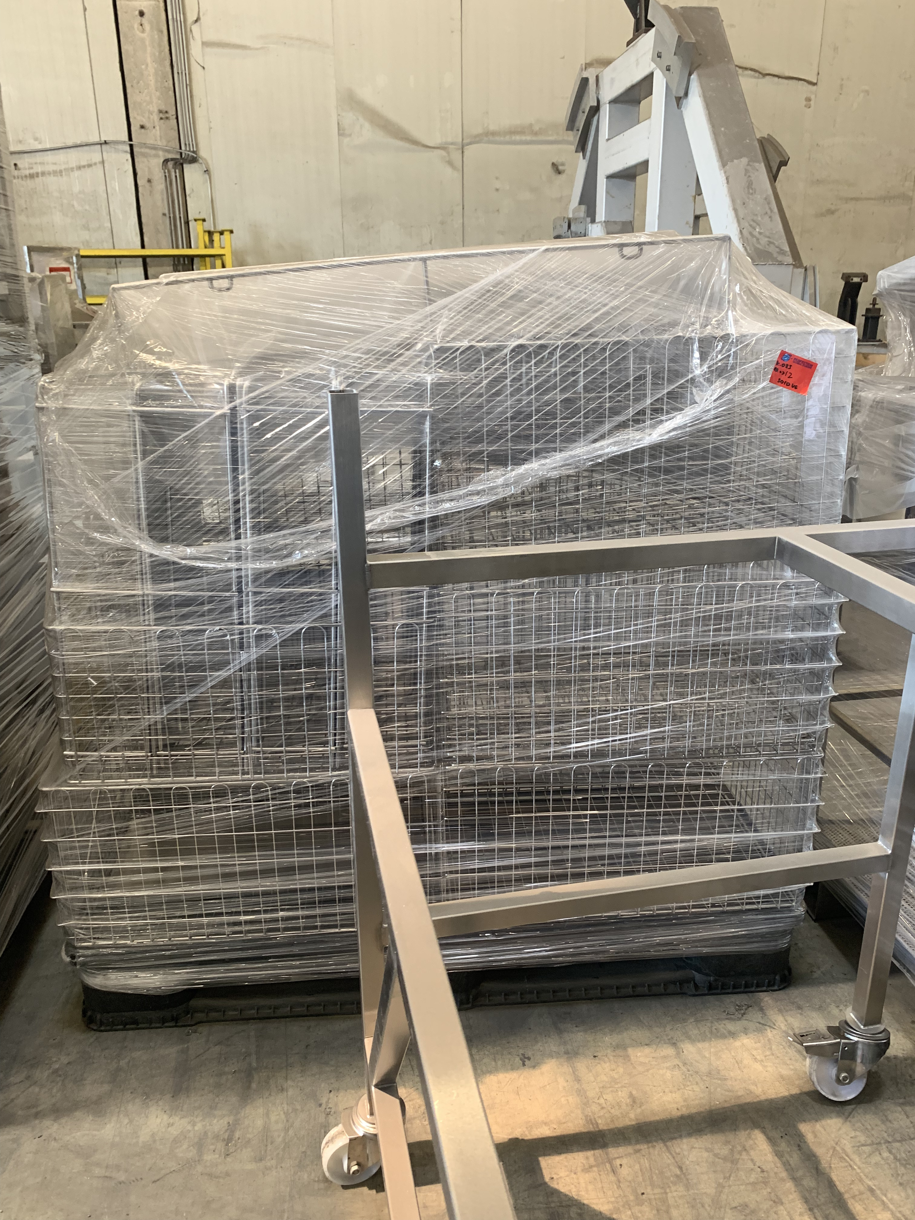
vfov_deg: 67.3
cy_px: 610
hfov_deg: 53.1
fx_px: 916
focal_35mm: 26
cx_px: 458
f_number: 1.8
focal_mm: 4.25
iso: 125
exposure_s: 1/60
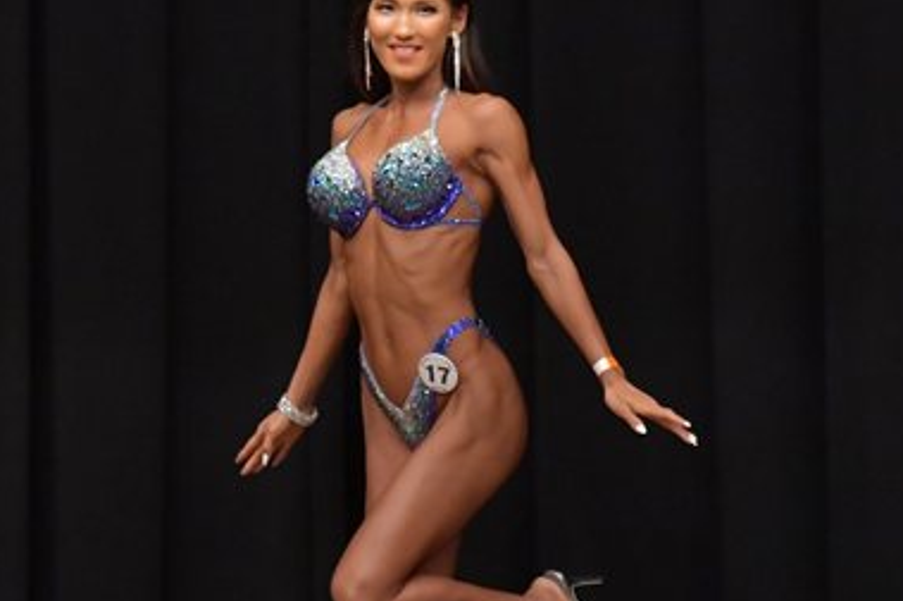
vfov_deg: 3.0
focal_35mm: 460
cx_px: 452
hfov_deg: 4.5
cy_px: 458
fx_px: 11528
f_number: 5.6
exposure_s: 1/400
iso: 5000
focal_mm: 150
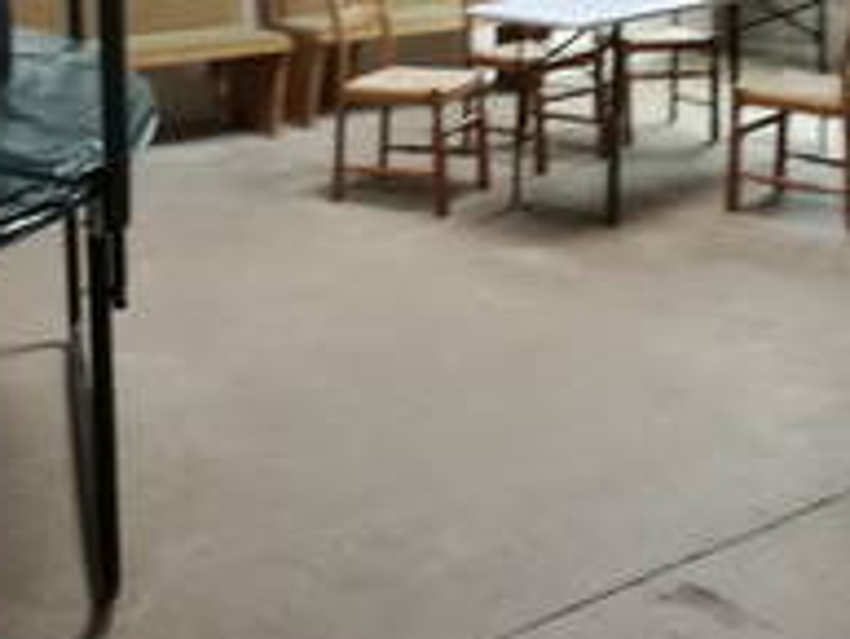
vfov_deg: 24.8
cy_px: -9
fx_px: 1376
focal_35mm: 56
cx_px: 396
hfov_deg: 34.3
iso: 250
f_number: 2
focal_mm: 3.79
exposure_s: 1/33.3
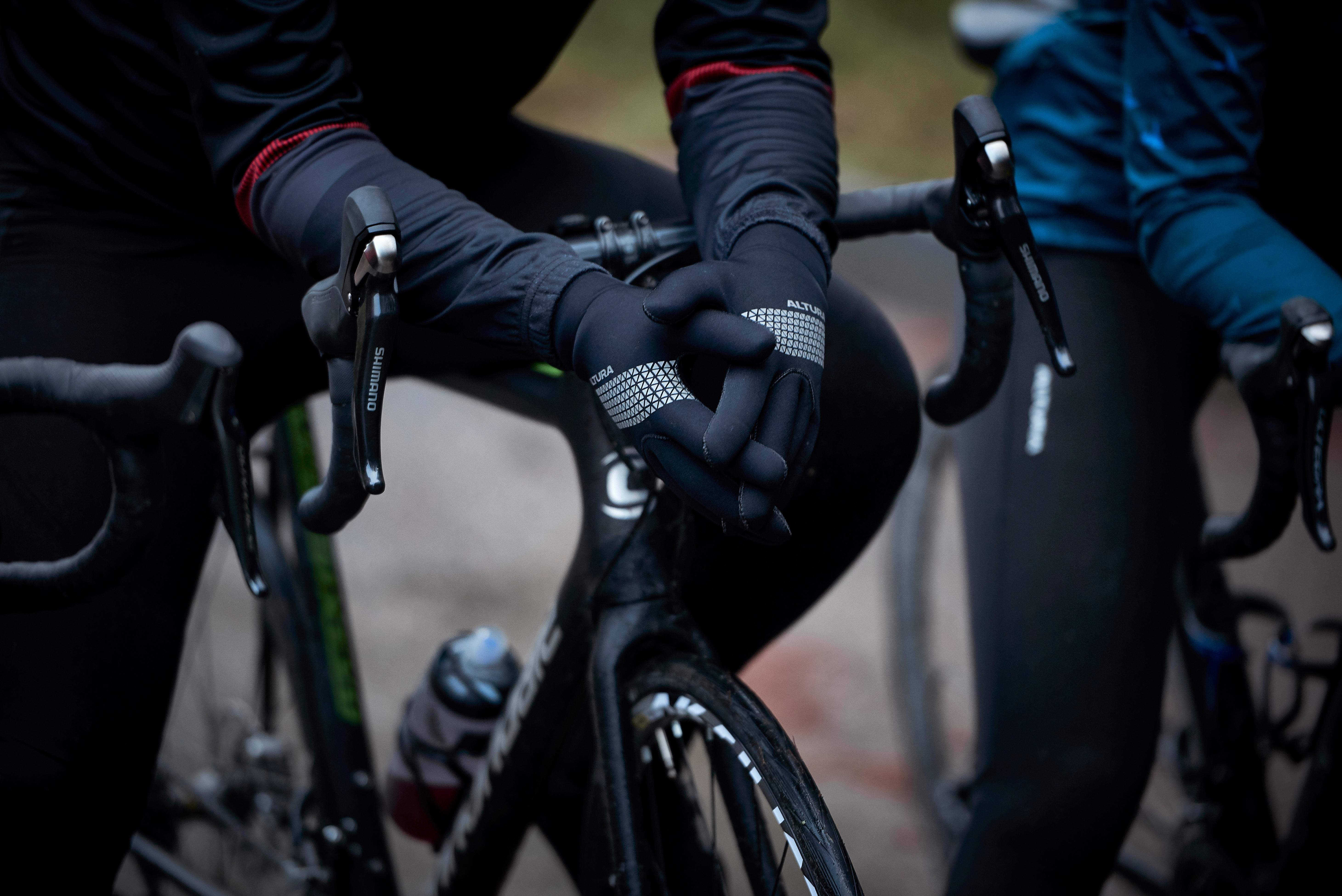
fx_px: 7458
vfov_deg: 6.9
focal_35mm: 200
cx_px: 671
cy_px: 448
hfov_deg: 10.3
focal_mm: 200
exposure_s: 1/125
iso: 1000
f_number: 2.8
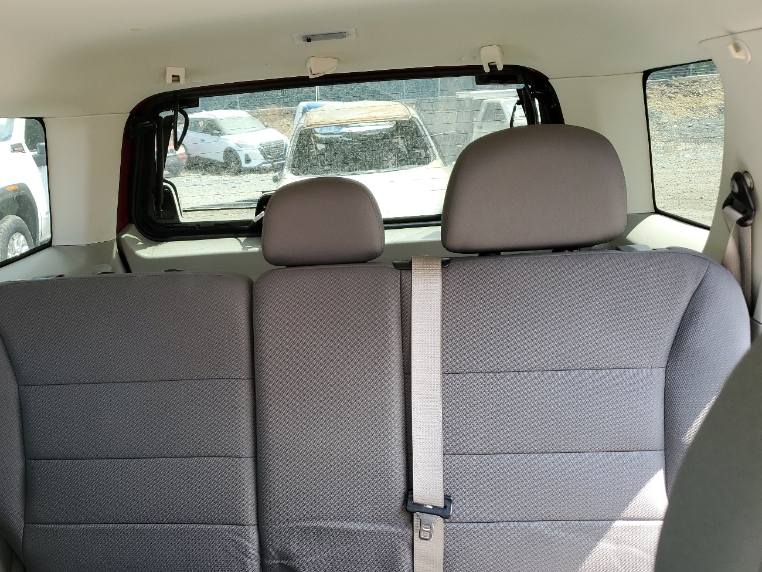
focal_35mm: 32
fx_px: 704
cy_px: 350
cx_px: 308
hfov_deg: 56.4
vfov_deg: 43.9
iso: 50
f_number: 1.5
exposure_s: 1/128
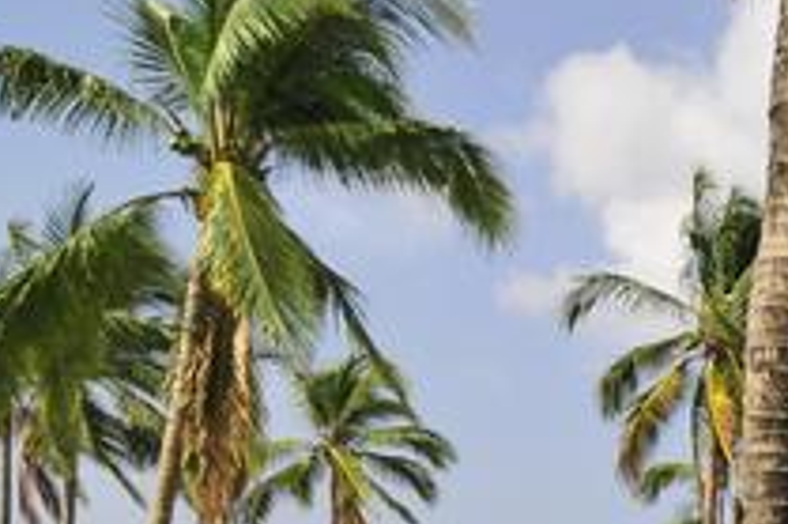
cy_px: 575
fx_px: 1105
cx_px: 1033
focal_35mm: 51
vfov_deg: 24.8
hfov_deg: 30.6
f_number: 3.5
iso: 400
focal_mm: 11
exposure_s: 1/6400
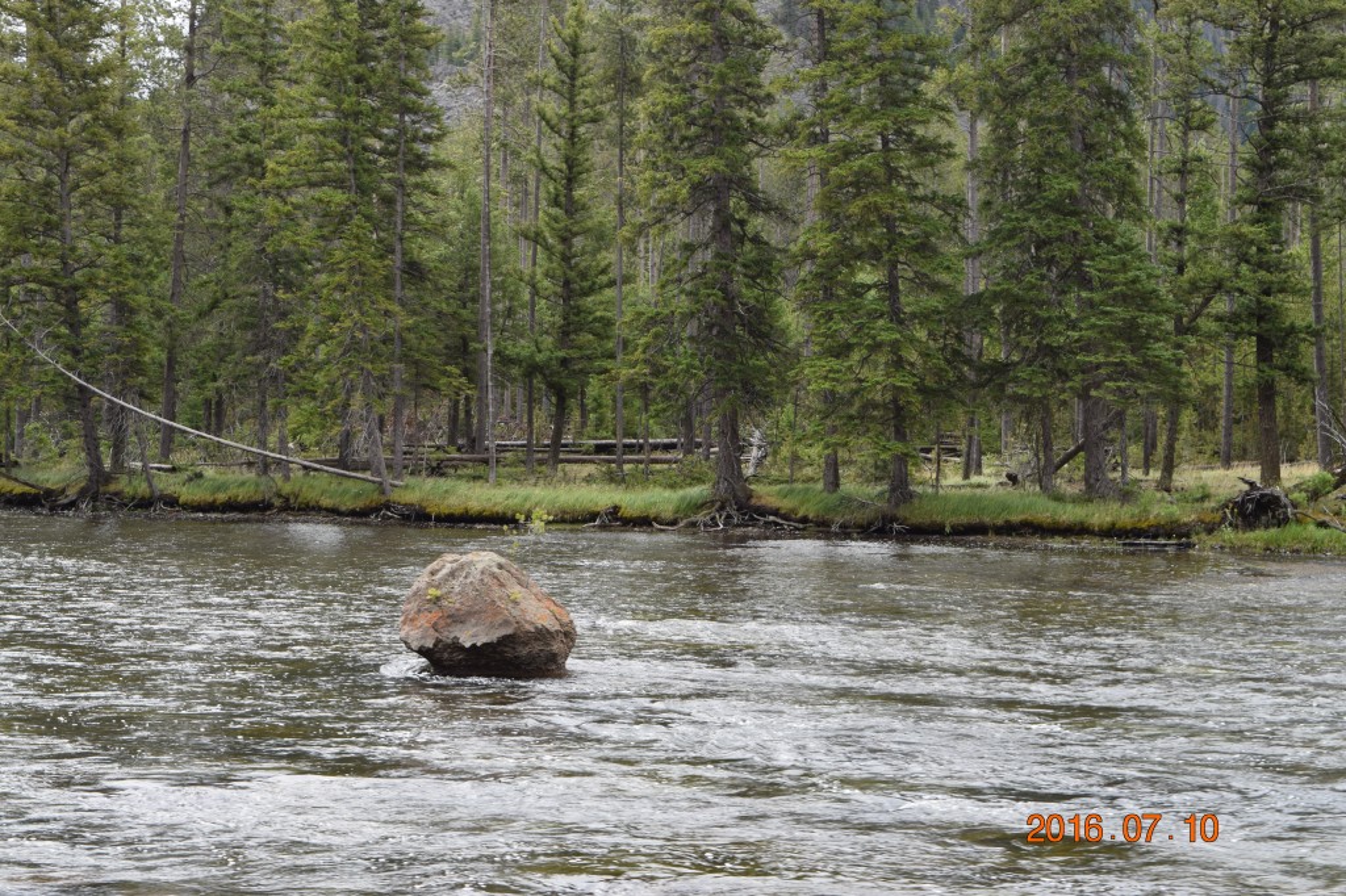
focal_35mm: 82
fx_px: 3083
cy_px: 448
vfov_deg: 16.5
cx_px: 673
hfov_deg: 24.6
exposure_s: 1/250
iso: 400
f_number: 8
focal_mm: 55
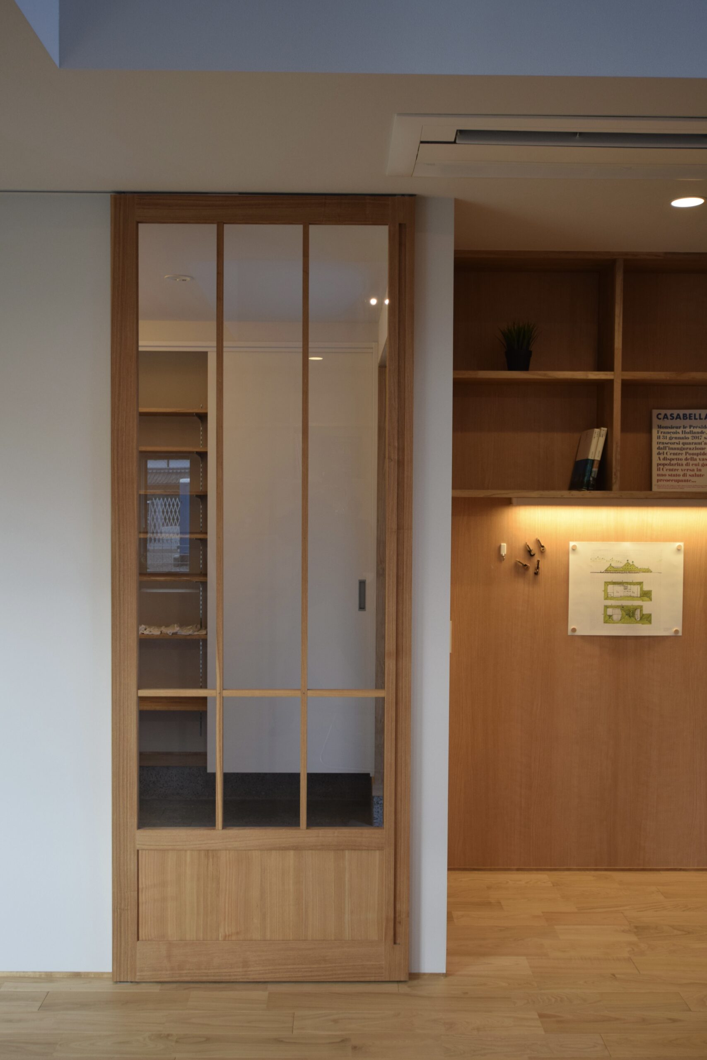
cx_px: 354
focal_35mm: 36
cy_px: 530
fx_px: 1060
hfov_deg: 36.9
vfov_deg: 53.1
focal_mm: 24
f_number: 4.5
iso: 500
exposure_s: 1/80
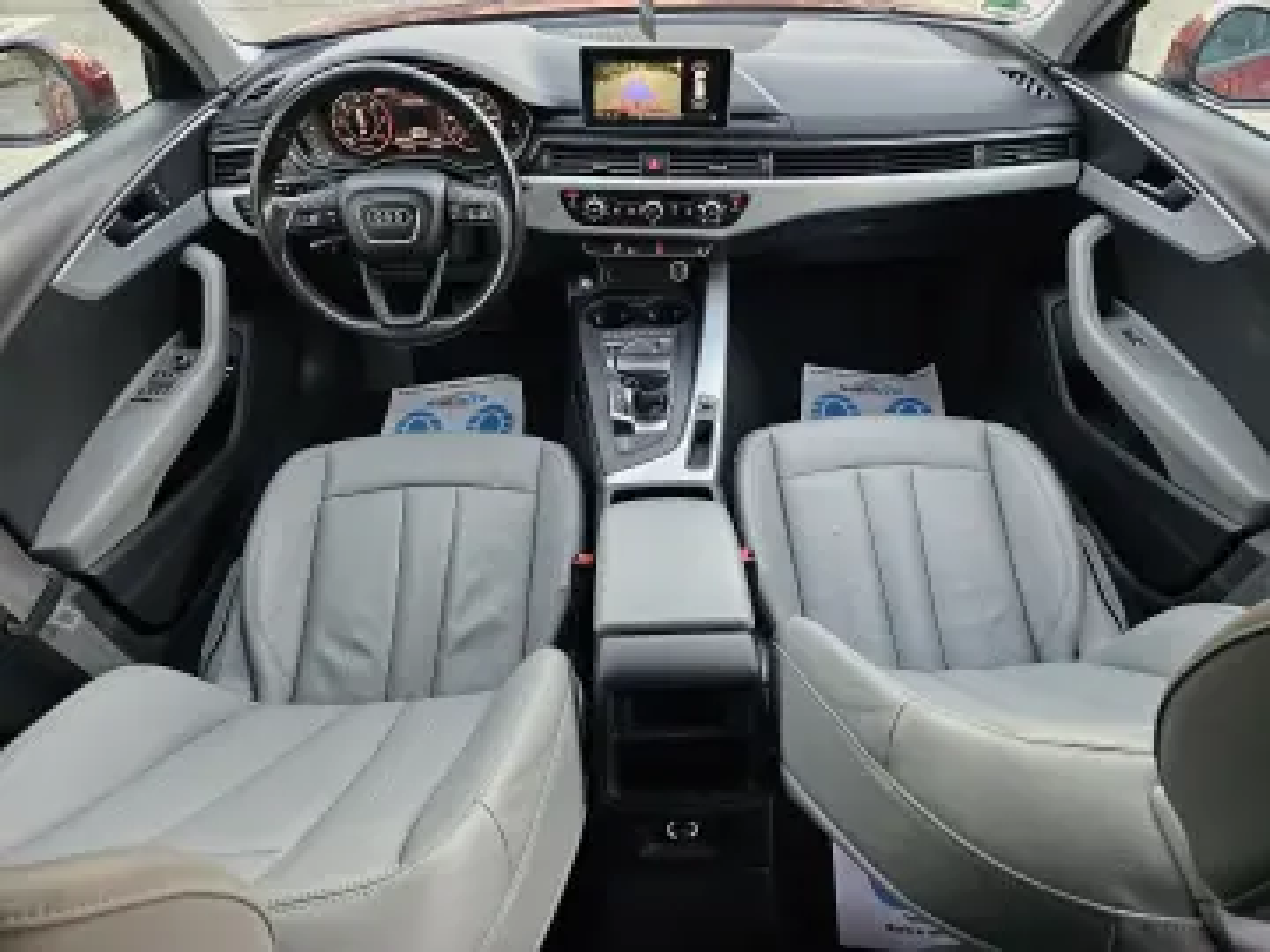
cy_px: 476
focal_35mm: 23
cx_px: 635
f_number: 1.7
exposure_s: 1/50
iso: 640
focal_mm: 6.3
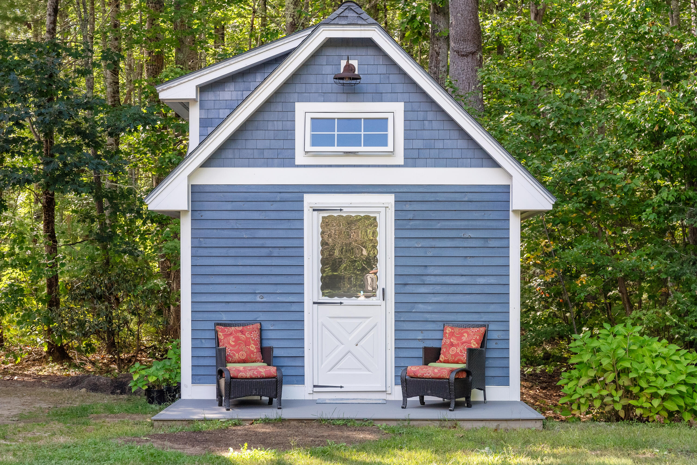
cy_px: 232
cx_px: 348
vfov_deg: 21.3
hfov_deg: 31.4
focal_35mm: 64
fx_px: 1240
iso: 640
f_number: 7.1
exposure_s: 1/400
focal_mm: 64
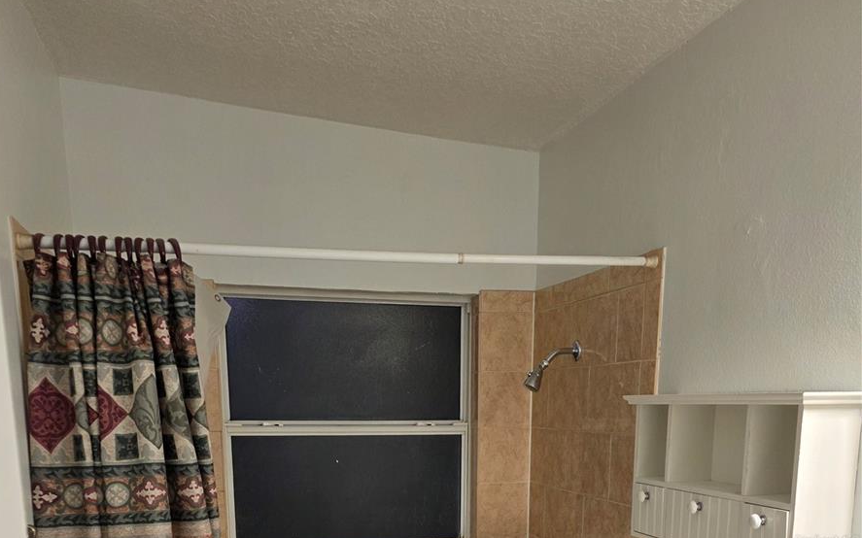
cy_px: 541
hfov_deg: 58.2
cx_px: 426
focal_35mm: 33
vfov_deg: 34.7
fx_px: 775
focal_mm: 6.25
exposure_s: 1/120
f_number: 1.7
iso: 160
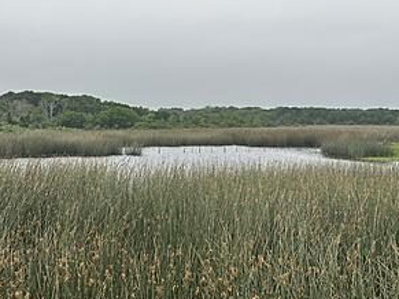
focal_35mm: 66
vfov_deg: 22.2
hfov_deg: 29.4
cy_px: 185
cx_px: 184
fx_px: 760
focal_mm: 6.86
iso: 64
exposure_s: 1/389
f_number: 1.78
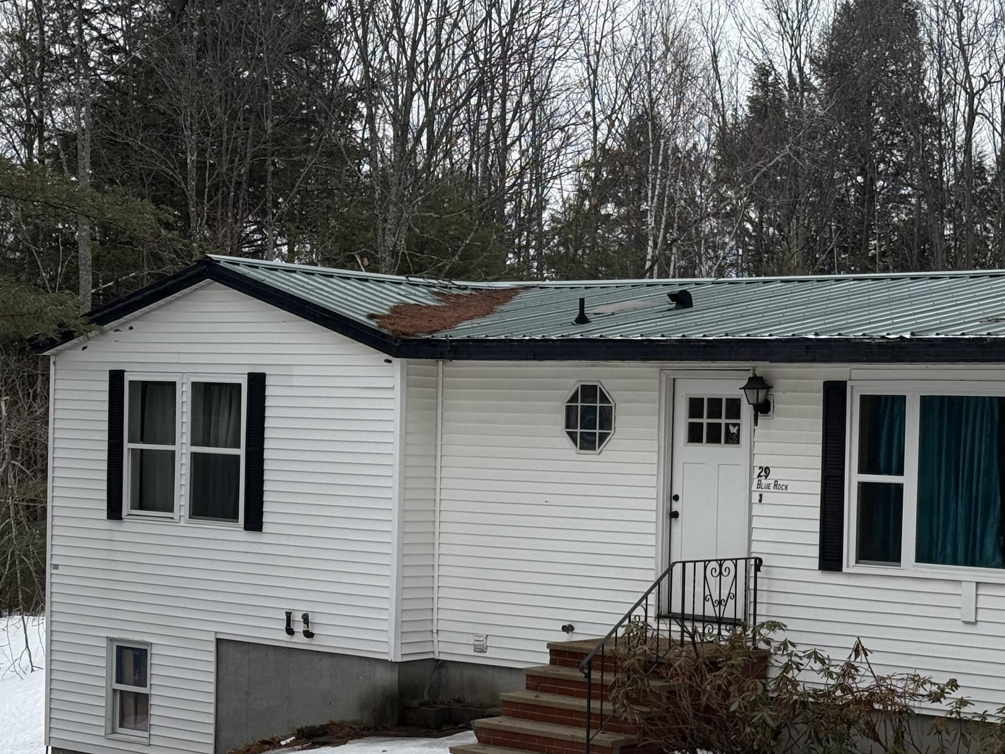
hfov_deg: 24.1
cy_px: 543
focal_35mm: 80
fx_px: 2323
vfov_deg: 18.3
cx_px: 773
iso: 64
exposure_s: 1/1100
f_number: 1.78
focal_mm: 6.76
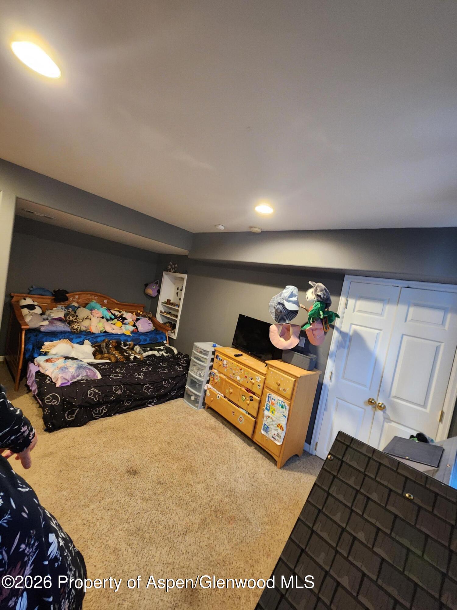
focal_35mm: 13
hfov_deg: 89.9
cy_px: 305
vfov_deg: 106.2
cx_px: 228
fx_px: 229
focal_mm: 2.2
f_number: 2.2
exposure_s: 1/24
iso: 640
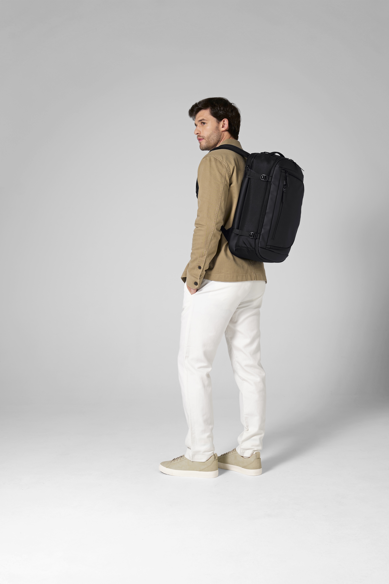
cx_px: 194
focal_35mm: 44
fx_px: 713
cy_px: 292
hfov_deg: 30.5
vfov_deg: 44.5
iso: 160
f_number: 8
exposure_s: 1/125
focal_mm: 29.2
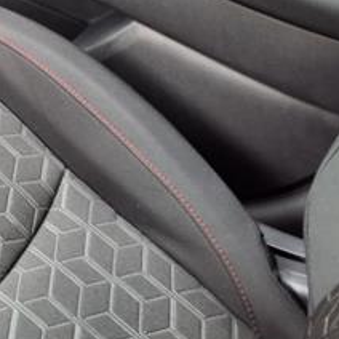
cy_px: -32
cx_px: -104
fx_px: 798
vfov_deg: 22.6
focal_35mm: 72
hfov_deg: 21.6
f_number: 1.9
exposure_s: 1/60.2
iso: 50
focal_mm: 3.58
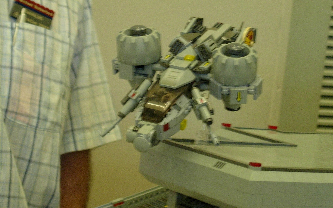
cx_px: 172
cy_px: 99
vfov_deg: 8.7
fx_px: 1370
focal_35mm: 151
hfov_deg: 13.9
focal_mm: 23.4
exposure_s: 1/24.6
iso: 200
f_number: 4.9
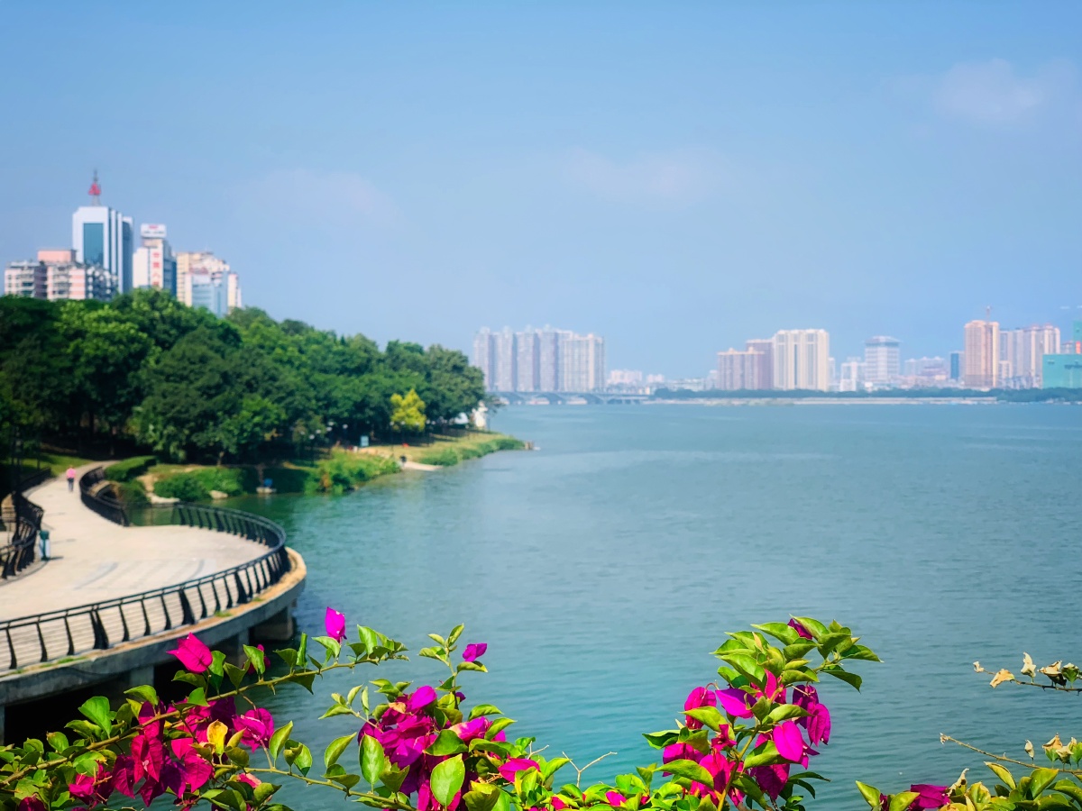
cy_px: 406
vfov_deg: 28.0
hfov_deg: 36.8
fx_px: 1625
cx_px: 541
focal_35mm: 52
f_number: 2.4
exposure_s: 1/888
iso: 16
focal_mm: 6
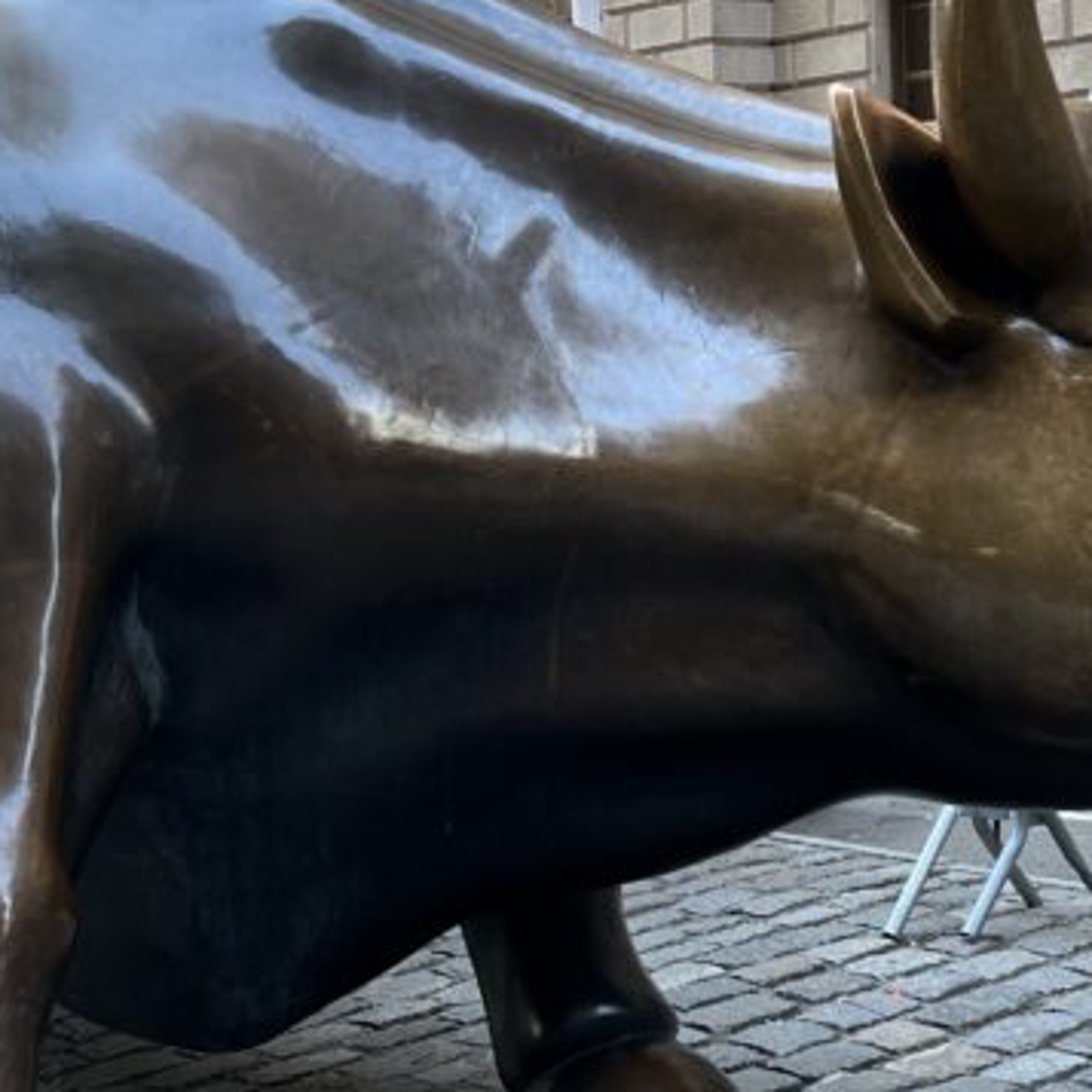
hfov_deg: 26.0
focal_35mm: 66
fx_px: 2356
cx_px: 431
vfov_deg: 26.0
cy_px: 431
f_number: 1.5
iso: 125
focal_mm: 5.7
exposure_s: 1/109
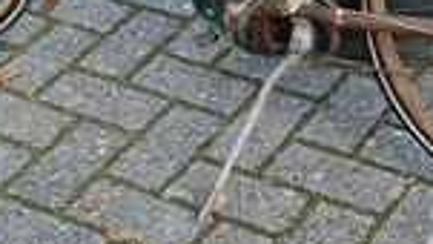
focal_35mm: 125
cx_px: 313
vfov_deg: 9.4
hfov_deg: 17.1
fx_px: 1435
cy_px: -158
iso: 200
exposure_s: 1/125
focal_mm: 24
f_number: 5.6
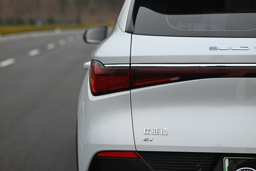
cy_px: 86
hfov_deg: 23.9
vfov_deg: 16.1
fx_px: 605
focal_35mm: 85
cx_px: 128
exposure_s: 1/250
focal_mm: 85
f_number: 2.8
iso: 400
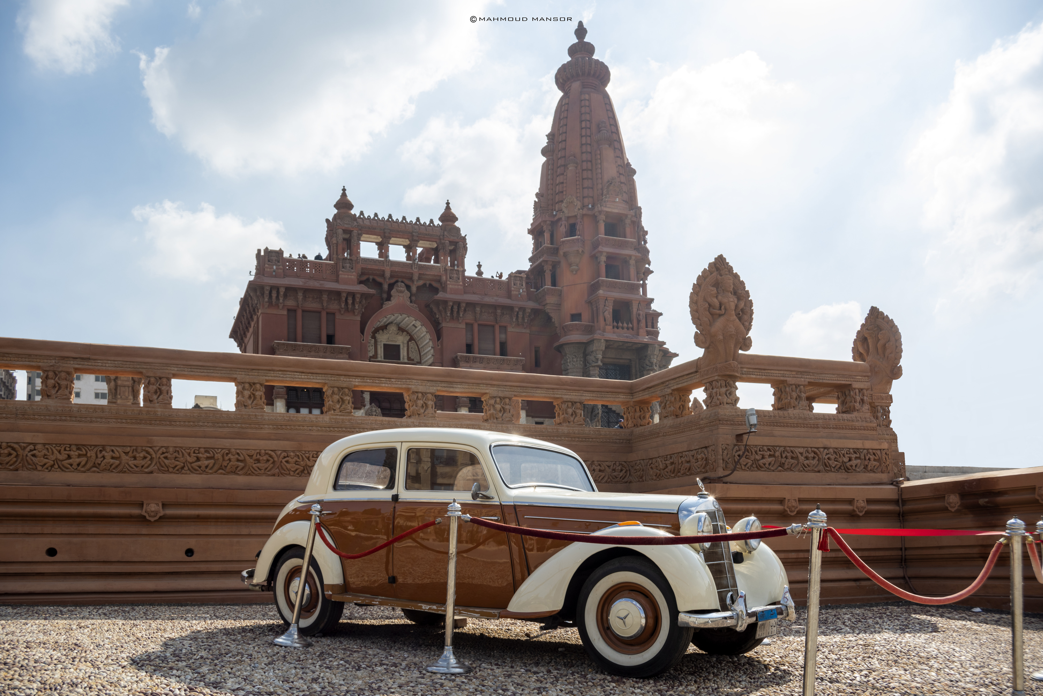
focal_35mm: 30
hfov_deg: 61.9
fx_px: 869
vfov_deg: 43.6
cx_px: 522
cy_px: 348
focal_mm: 30
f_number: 10
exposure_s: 1/125
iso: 64
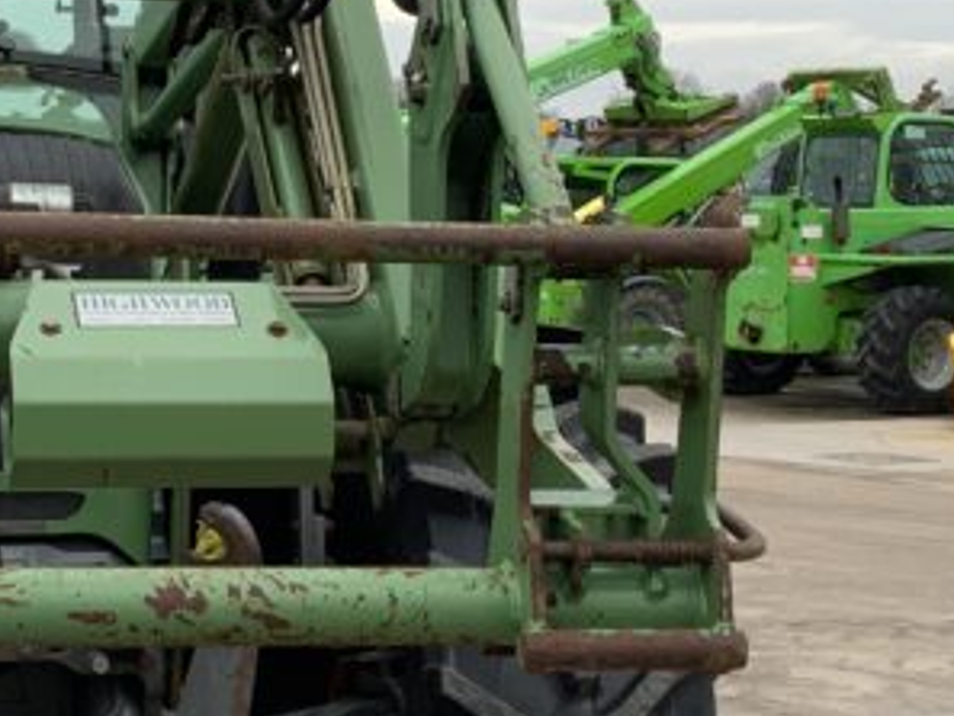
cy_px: 315
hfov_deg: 19.5
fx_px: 2757
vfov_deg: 14.8
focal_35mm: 100
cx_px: 273
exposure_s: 1/292
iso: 16
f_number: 1.8
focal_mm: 3
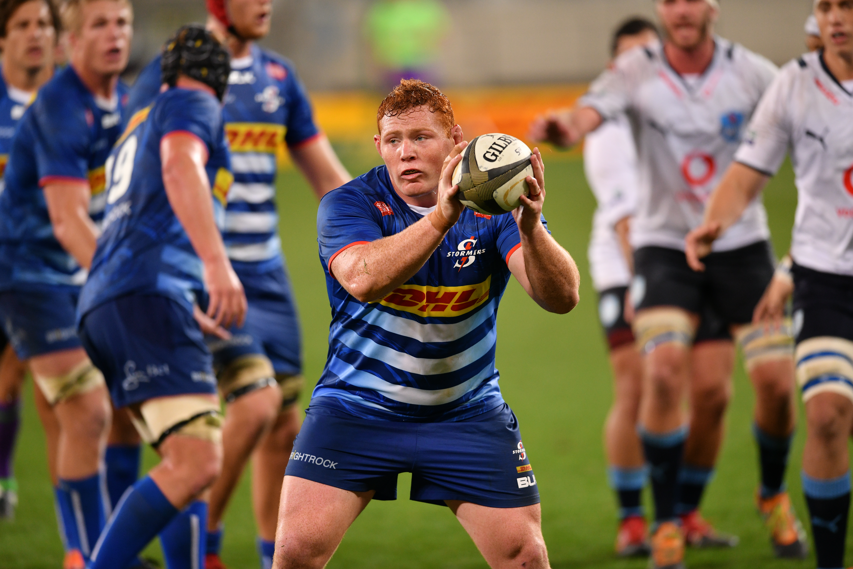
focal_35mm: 400
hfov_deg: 5.2
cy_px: 284
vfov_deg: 3.4
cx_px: 426
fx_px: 9477
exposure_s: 1/1250
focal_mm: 400
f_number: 2.8
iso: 1250
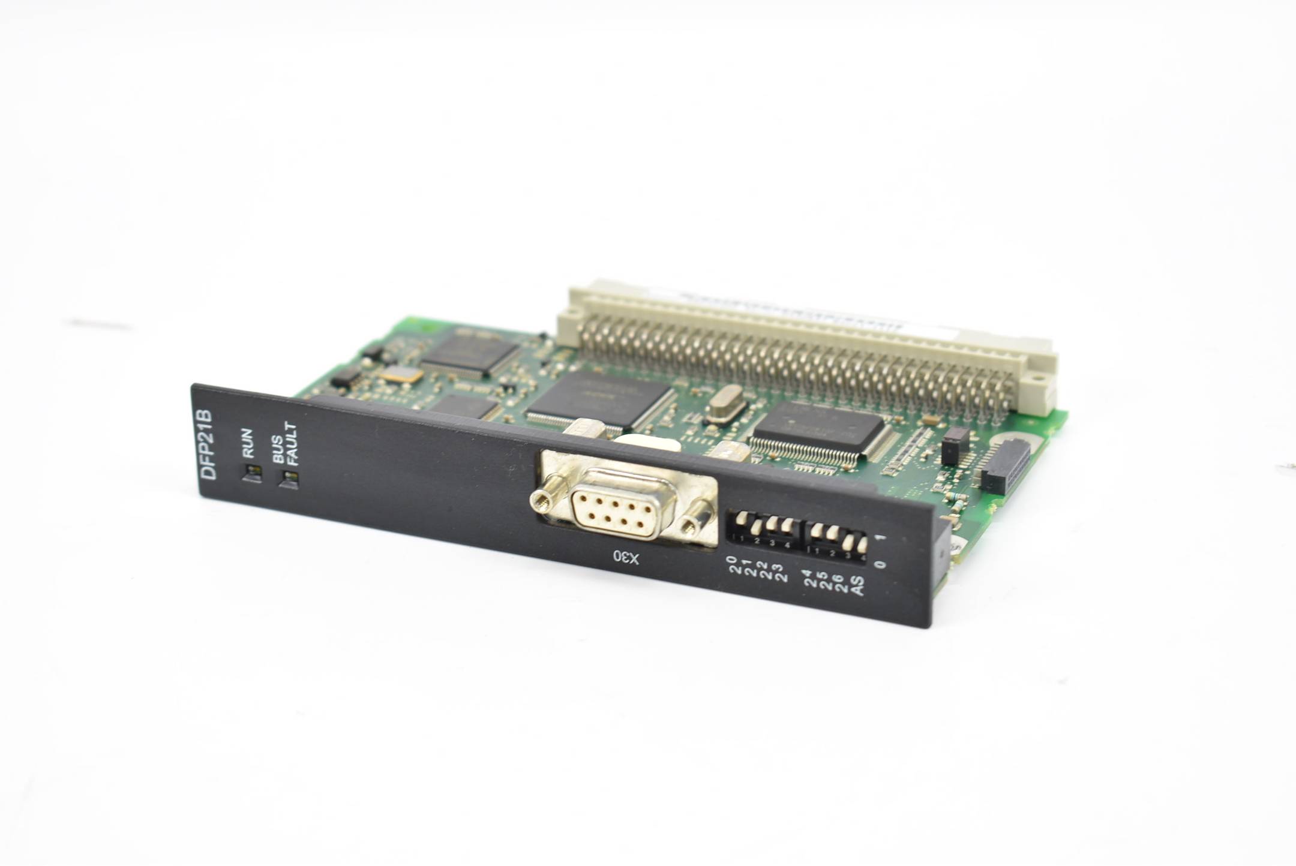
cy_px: 433
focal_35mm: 78
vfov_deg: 17.5
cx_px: 648
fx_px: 2810
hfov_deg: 26.0
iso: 100
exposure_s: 1/15
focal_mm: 52
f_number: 5.6
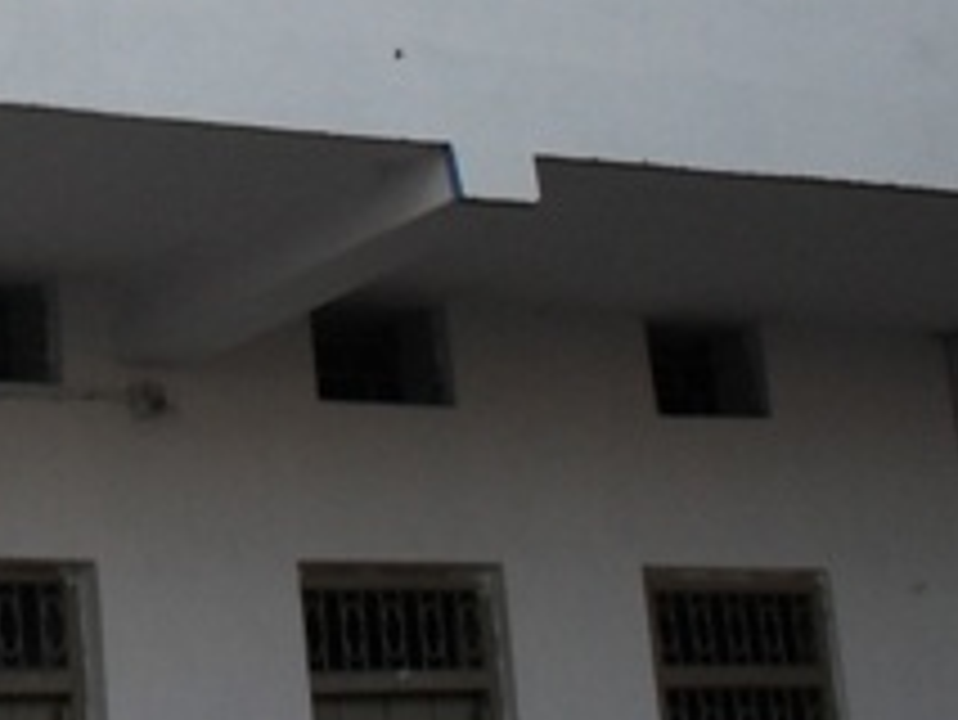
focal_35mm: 116
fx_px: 3212
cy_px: -112
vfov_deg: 12.5
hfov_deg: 15.9
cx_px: -351
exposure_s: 1/60
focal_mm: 6.3
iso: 80
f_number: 8.3
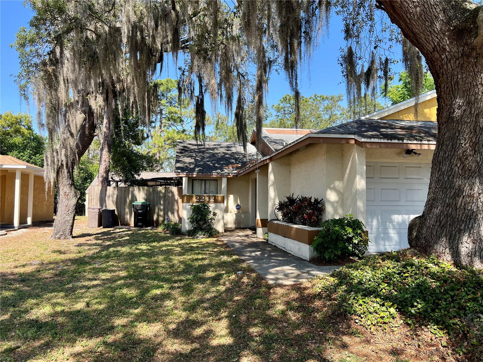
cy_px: 181
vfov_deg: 53.1
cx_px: 242
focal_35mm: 26
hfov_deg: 67.3
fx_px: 363
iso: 50
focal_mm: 5.7
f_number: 1.5
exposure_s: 1/1209
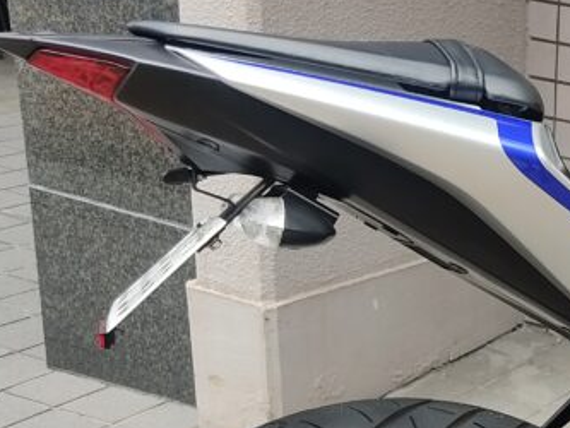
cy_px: 416
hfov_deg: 21.2
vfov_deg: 18.0
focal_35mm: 80
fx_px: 1318
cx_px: 813
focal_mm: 4.74
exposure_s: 1/378
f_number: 1.79
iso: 100
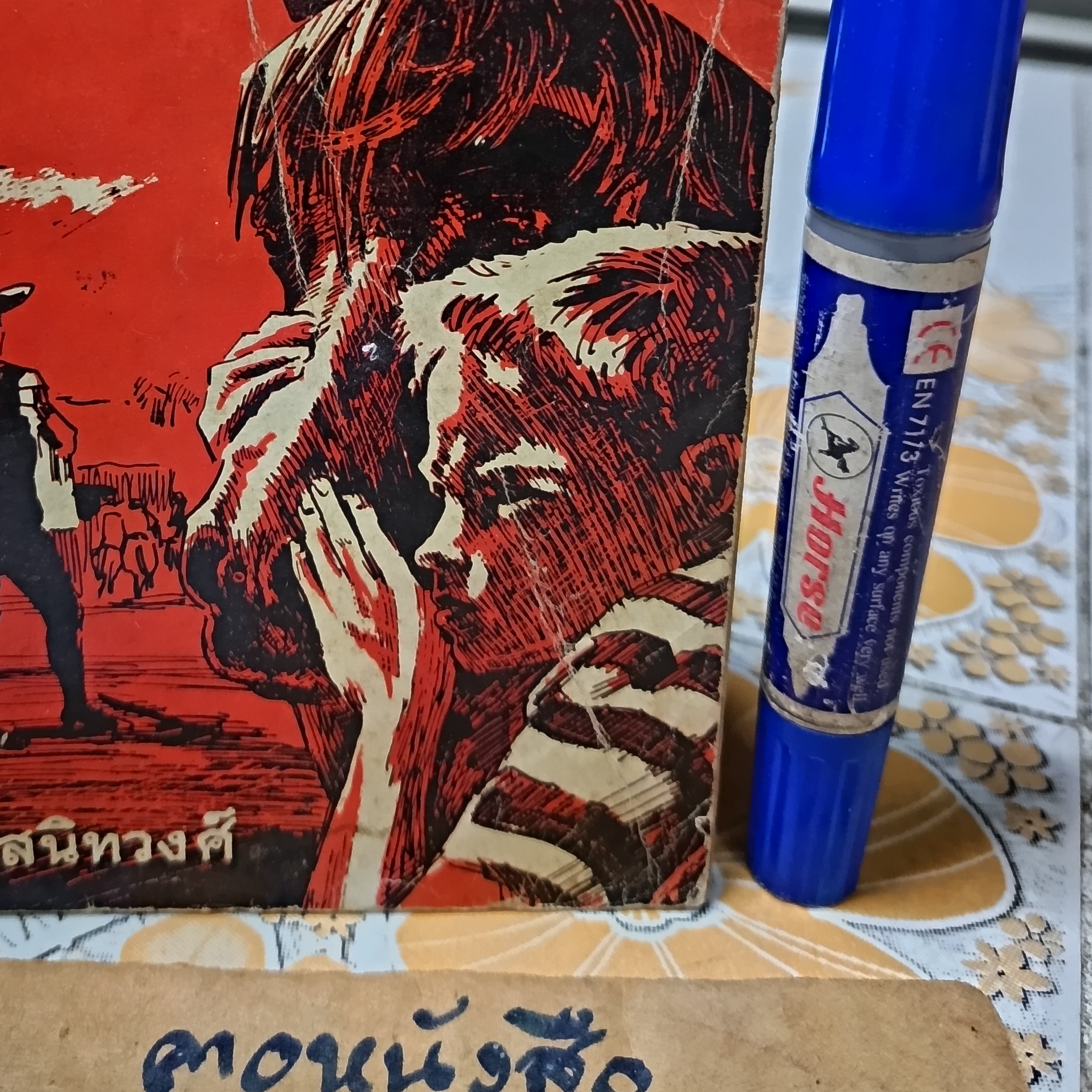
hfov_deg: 41.2
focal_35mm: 40
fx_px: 1428
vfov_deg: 40.3
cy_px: 232
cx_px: 337
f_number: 1.7
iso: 1876
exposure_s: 1/25
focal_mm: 5.31
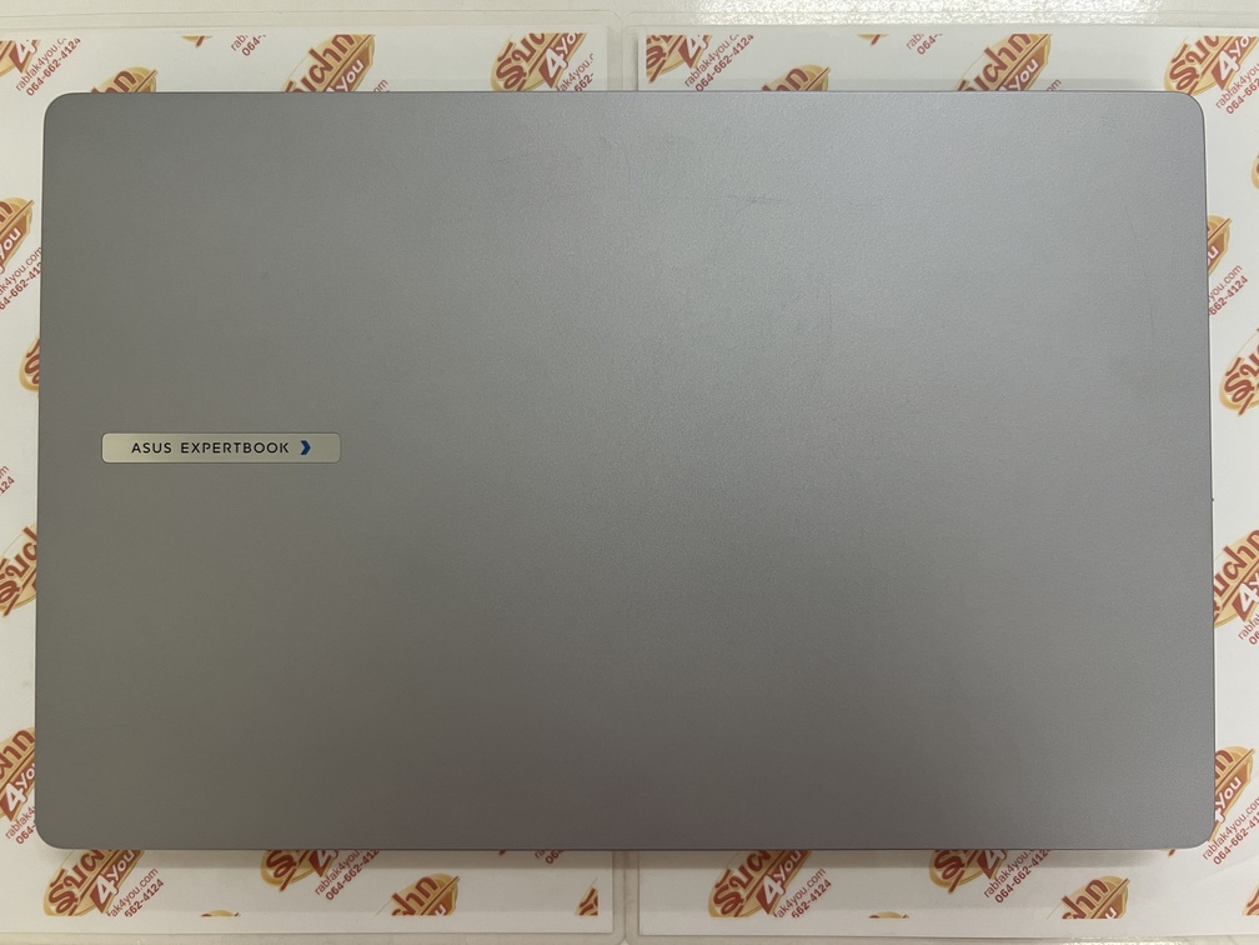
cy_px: 472
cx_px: 630
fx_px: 946
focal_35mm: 26
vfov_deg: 53.1
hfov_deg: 67.3
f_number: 1.5
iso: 80
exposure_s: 1/50
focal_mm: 5.7
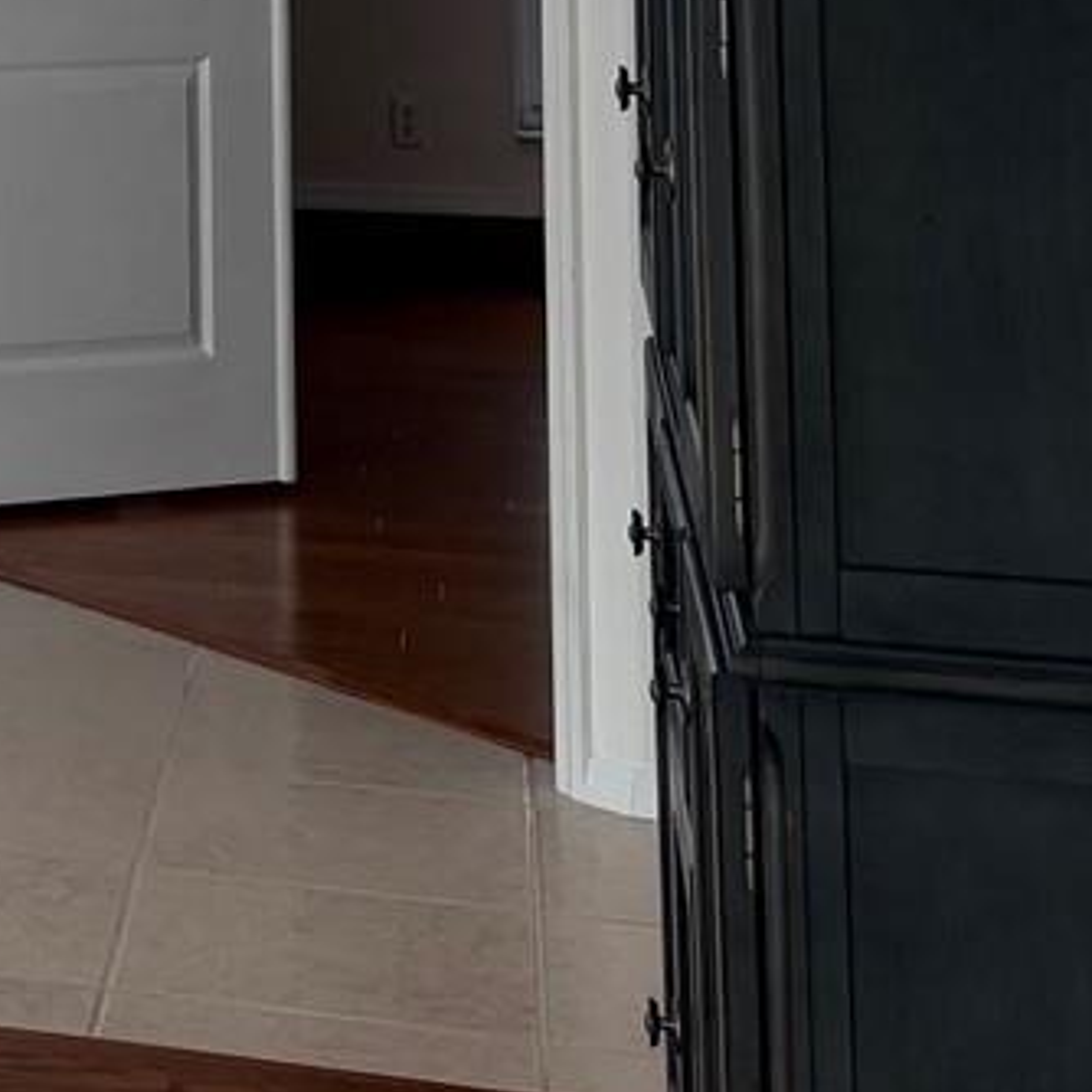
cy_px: -471
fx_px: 3926
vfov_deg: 14.9
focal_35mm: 110
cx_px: -1046
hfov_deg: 13.7
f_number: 1.6
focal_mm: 5.96
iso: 50
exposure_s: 1/178
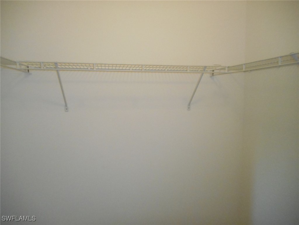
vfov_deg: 54.9
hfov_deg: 69.4
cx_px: 150
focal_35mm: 25
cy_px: 112
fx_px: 216
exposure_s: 1/25
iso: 720
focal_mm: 4.5
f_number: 3.7
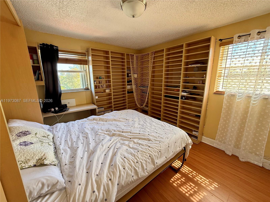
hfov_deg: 102.1
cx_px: 135
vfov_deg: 85.7
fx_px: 109
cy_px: 101
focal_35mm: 14
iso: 125
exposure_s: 1/99
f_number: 2.2
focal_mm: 2.22
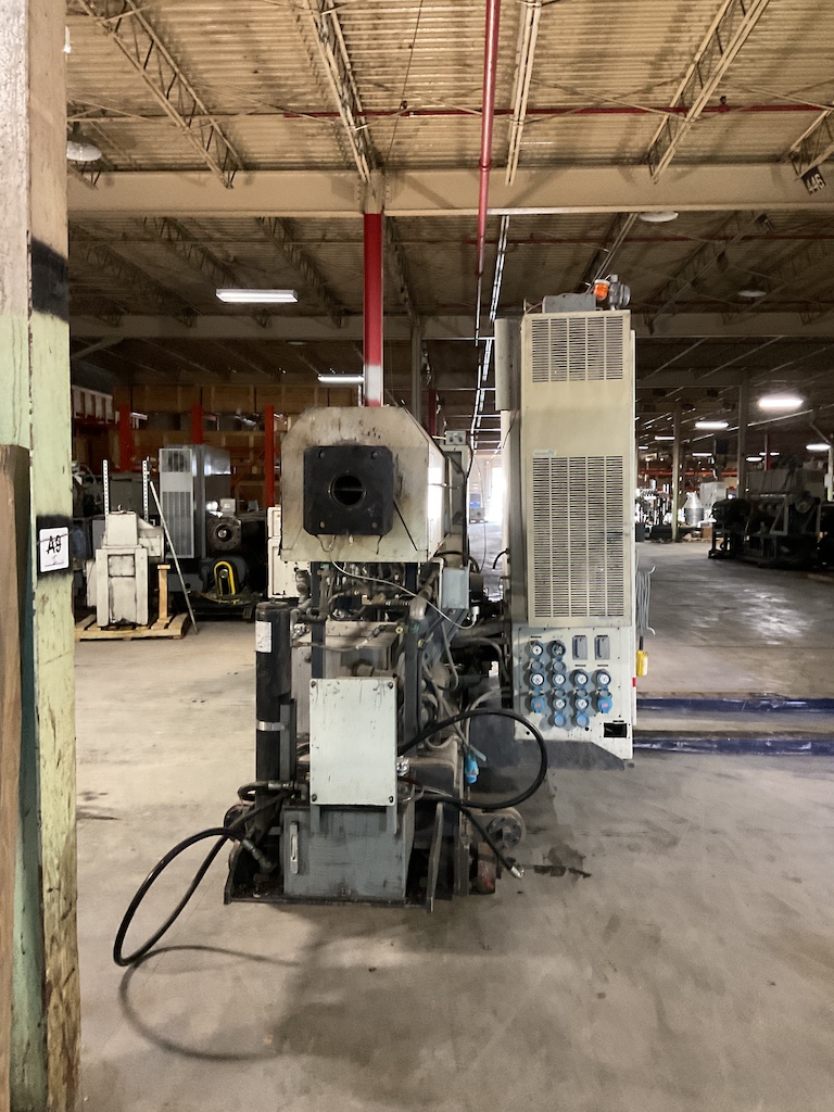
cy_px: 556
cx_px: 417
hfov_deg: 48.2
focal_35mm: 29
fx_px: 932
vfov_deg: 61.7
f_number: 1.8
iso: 400
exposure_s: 1/30
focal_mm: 3
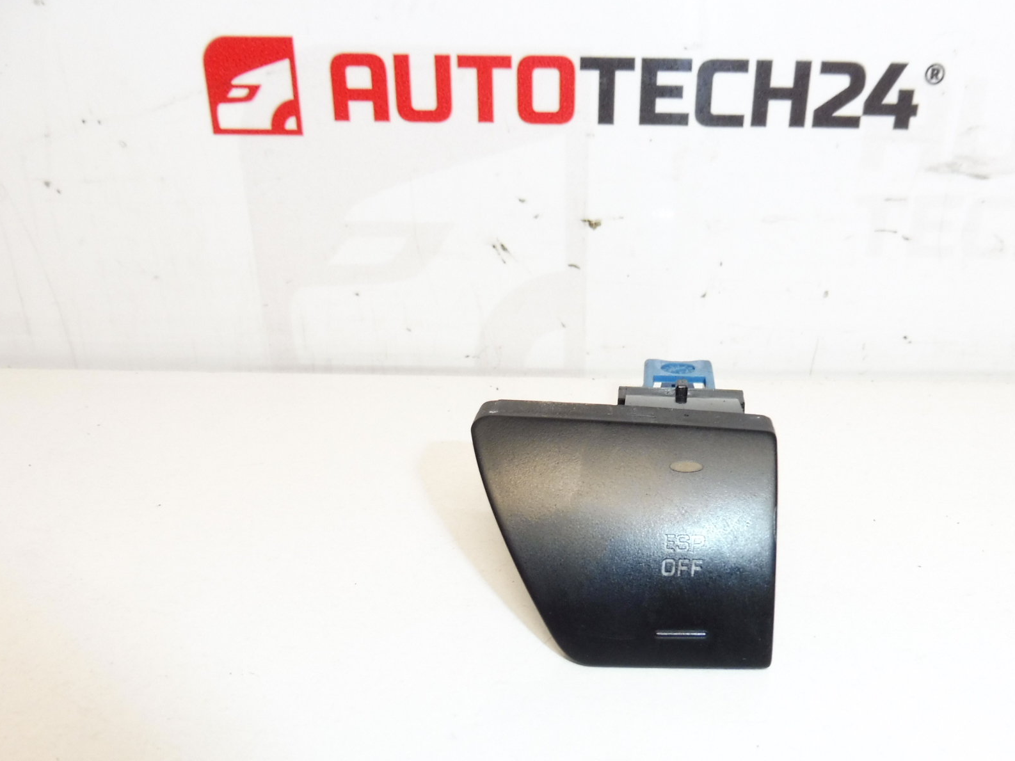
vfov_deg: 44.9
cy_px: 490
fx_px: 909
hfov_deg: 58.1
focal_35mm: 31
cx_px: 580
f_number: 3.5
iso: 200
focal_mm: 4.3
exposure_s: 1/80
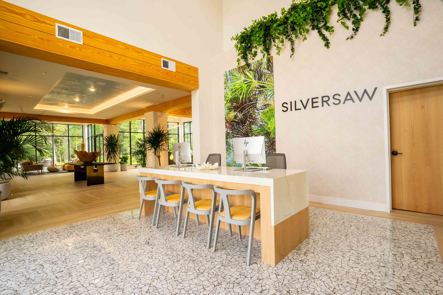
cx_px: 222
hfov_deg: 93.3
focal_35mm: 17
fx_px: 209
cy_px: 148
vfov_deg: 70.4
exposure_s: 1/125
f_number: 11
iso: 500
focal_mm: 17
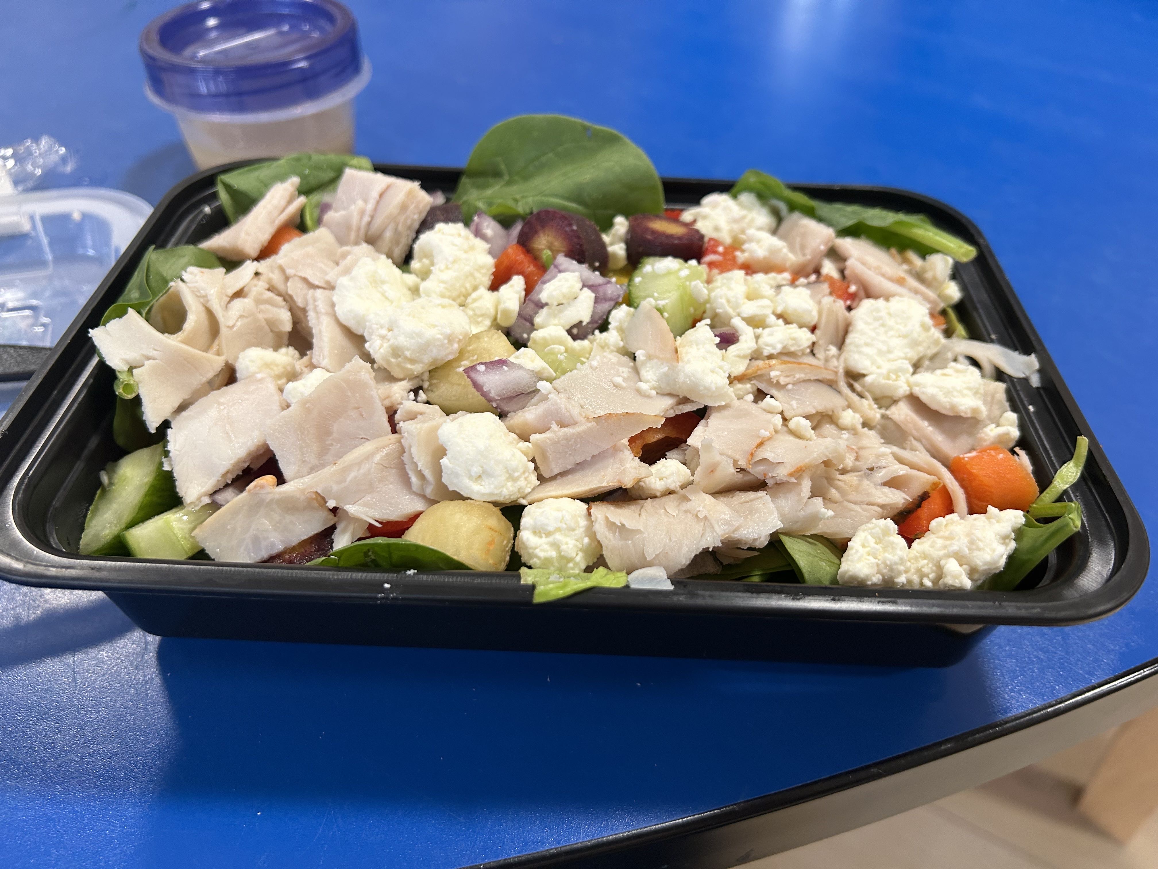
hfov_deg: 67.3
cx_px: 579
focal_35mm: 26
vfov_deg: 53.1
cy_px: 434
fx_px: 870
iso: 125
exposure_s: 1/60
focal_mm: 5.7
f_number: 1.5
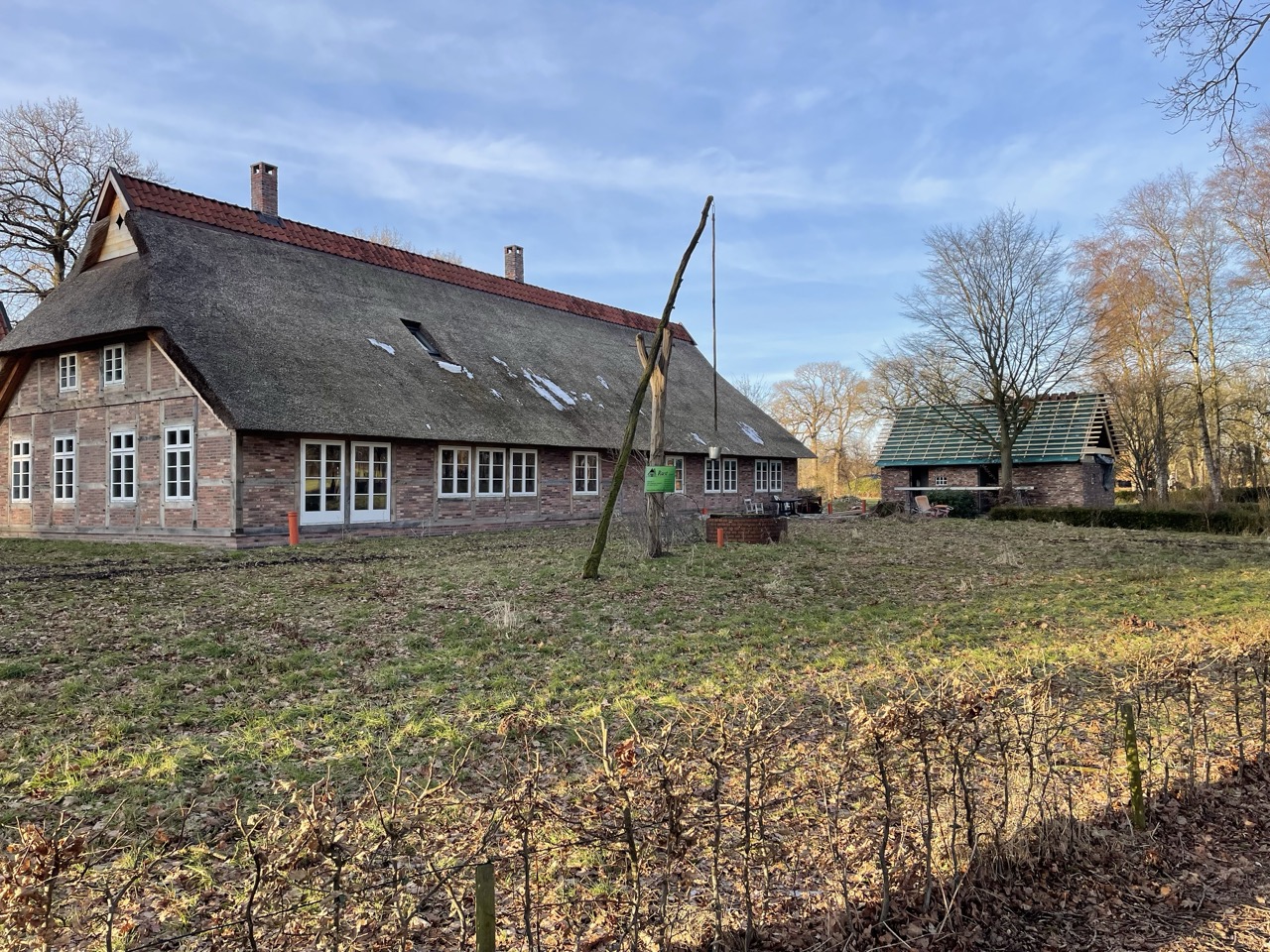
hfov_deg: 67.3
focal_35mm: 26
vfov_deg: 53.1
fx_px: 954
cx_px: 635
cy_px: 476
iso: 32
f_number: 1.6
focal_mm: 4.2
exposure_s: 1/1092
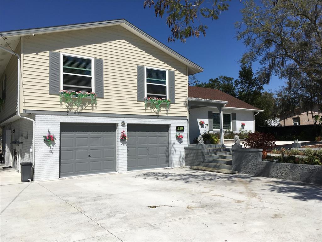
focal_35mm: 29
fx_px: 270
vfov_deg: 48.2
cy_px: 121
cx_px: 161
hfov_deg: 61.7
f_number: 2.2
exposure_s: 1/3344
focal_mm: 4.15
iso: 25
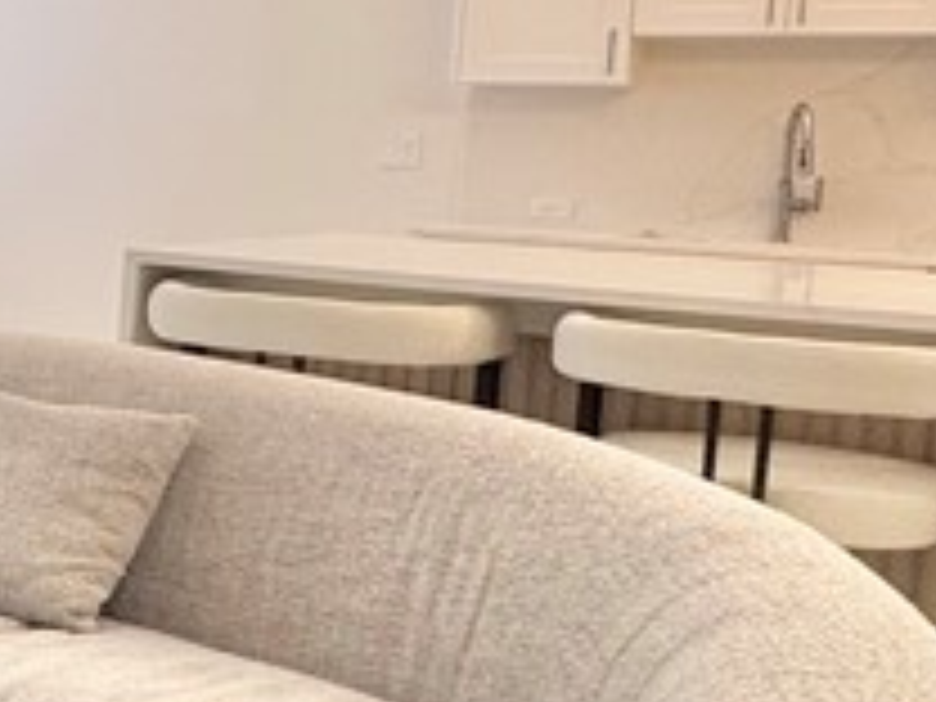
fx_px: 1866
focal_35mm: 69
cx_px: -693
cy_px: 266
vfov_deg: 21.3
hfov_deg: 20.7
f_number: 2.2
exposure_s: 1/120
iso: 100
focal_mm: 2.22
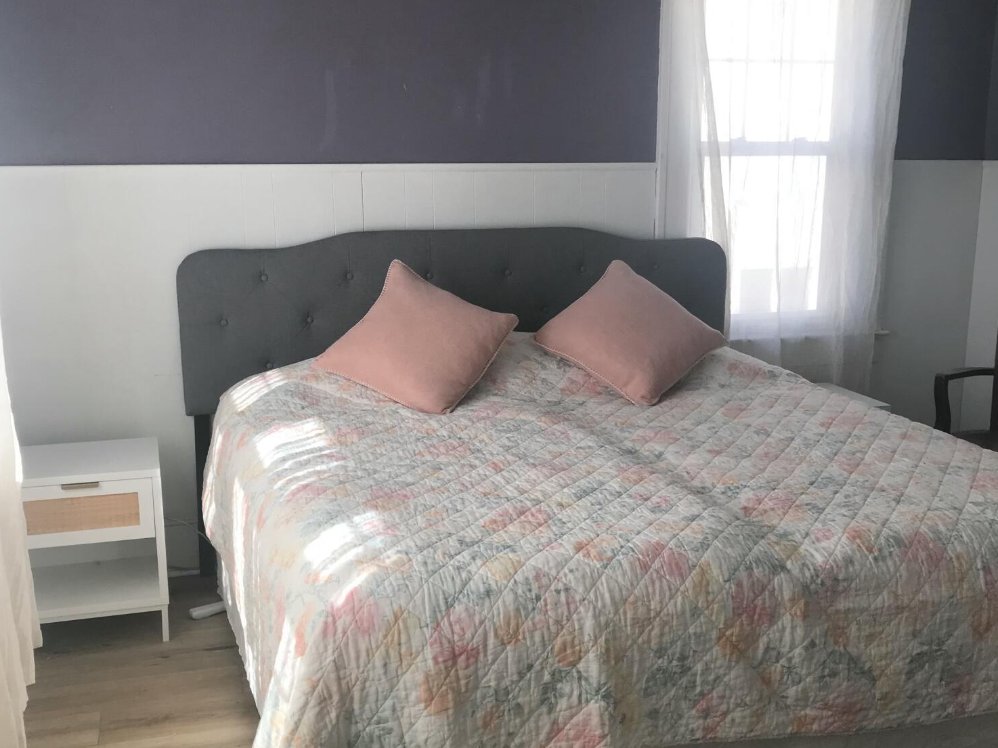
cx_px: 495
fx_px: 1095
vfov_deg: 37.7
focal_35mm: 38
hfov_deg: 49.0
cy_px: 411
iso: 25
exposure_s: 1/193
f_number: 1.8
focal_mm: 3.99
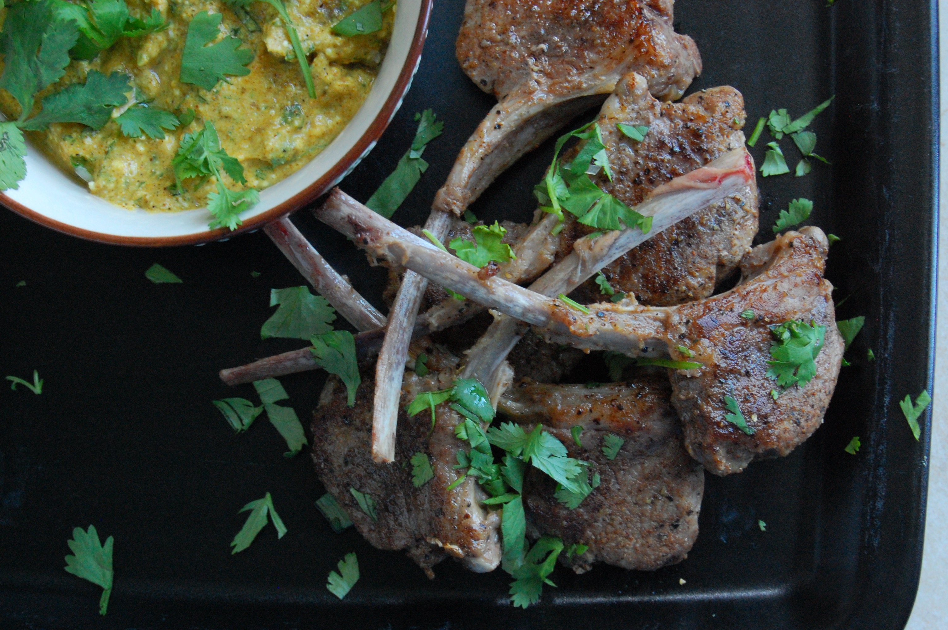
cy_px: 315
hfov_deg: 24.6
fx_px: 2171
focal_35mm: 82
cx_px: 474
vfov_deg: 16.5
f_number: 9
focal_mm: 55
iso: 1600
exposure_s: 1/30
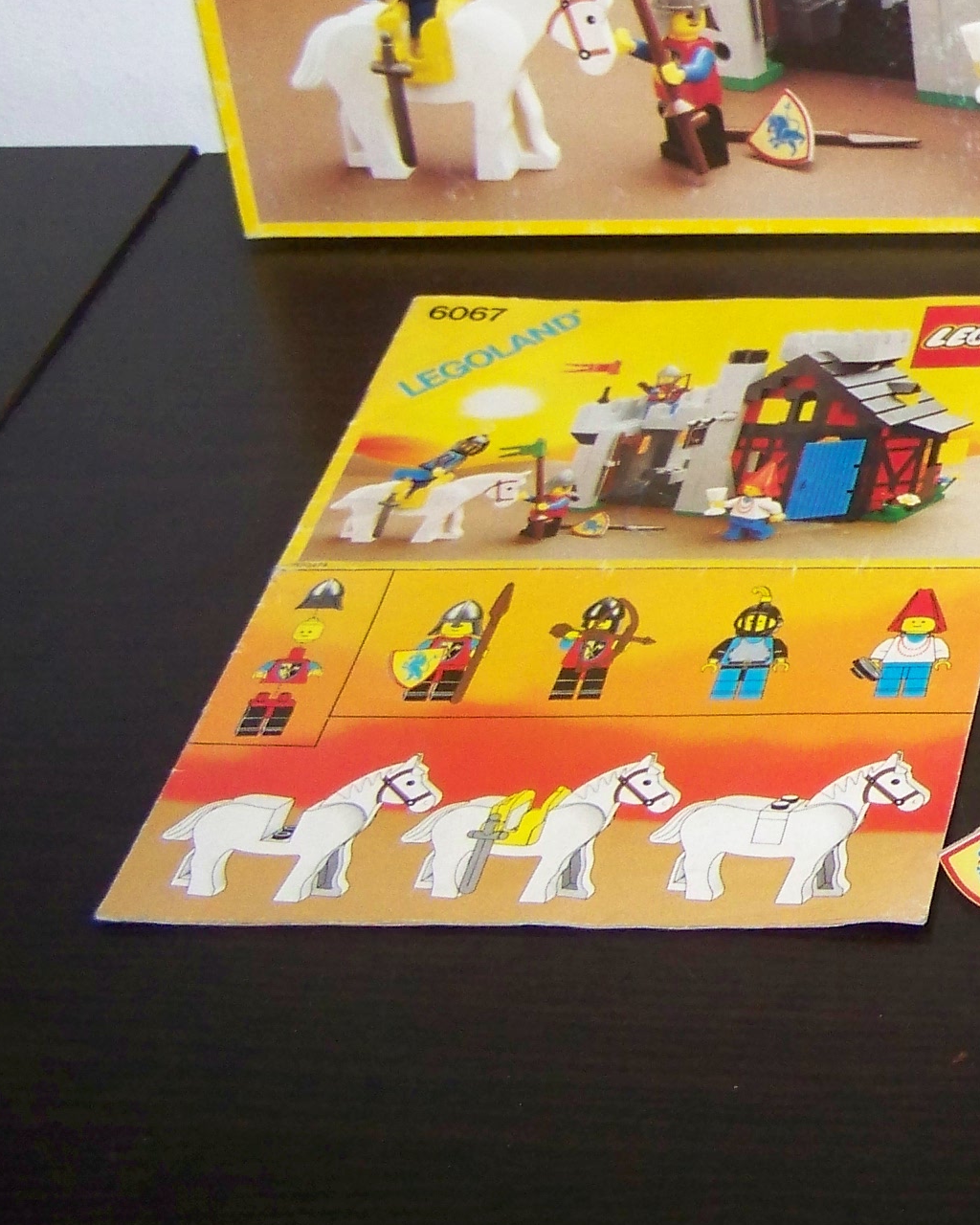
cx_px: 1428
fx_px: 3227
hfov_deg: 16.0
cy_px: 287
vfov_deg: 21.3
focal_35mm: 89
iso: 200
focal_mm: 6.3
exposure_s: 1/30
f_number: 2.8
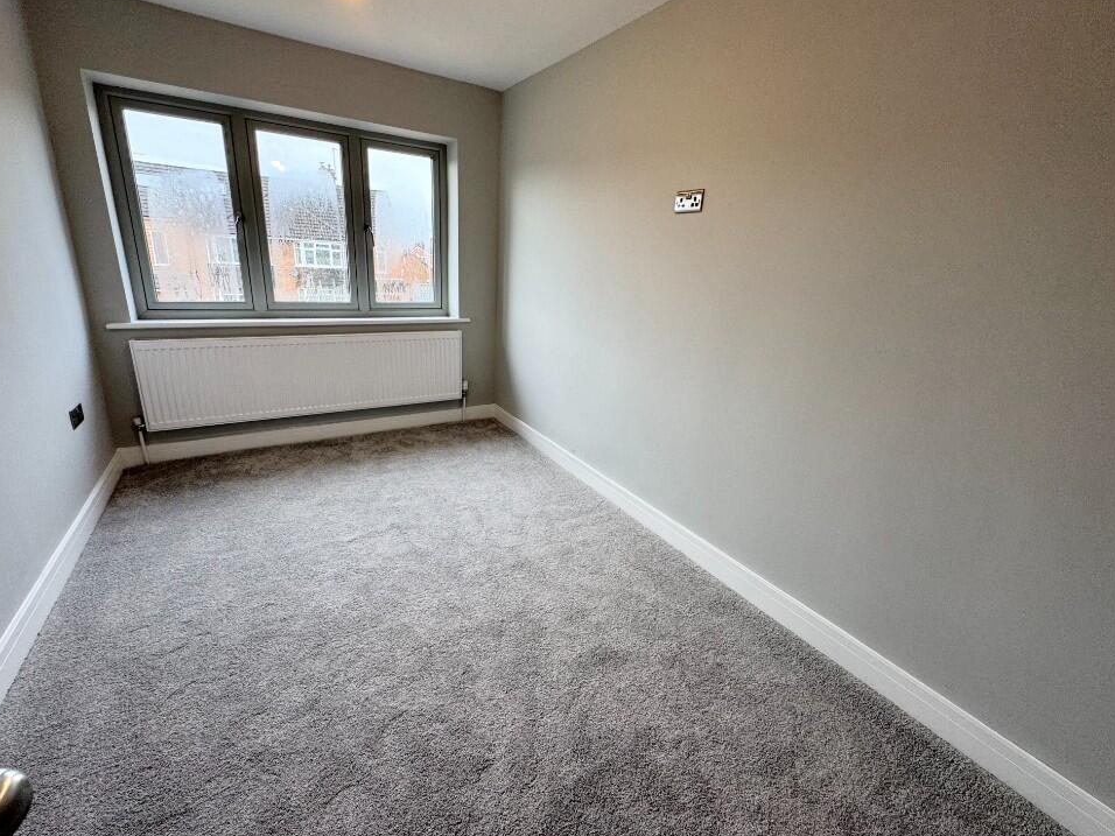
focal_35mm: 15
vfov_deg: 81.7
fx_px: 483
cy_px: 403
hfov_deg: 98.2
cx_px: 560
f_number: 2.2
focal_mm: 2.22
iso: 125
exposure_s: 1/100
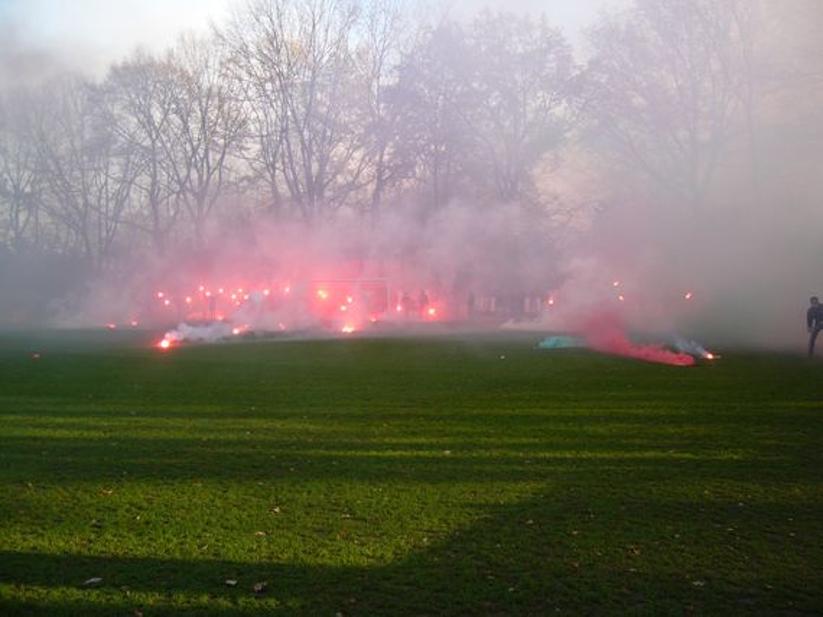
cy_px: 308
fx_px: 832
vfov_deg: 40.7
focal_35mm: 35
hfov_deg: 52.6
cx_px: 412
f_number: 2.8
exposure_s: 1/160
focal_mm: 5.8
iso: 50
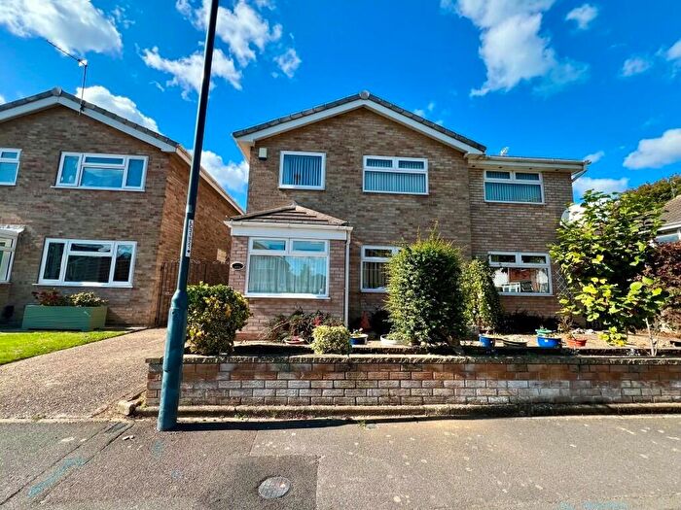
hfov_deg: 106.2
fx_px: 256
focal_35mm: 13
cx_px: 340
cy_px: 255
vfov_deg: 89.9
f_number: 1.8
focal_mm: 1.57
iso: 32
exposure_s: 1/536
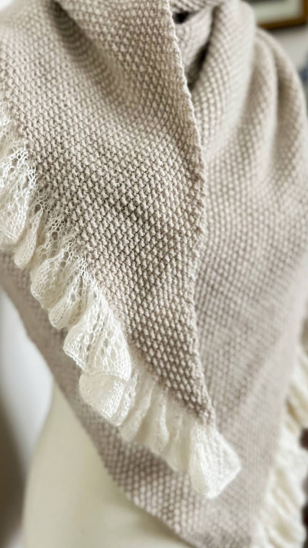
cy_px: 272
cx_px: 156
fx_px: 421
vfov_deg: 66.1
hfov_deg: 40.2
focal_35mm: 29
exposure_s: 1/60
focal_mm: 5.7
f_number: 1.5
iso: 400
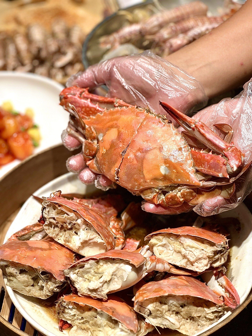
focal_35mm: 77
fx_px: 747
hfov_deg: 19.1
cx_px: 126
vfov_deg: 25.3
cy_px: 168
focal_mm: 9
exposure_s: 1/100
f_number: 2.8
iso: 64
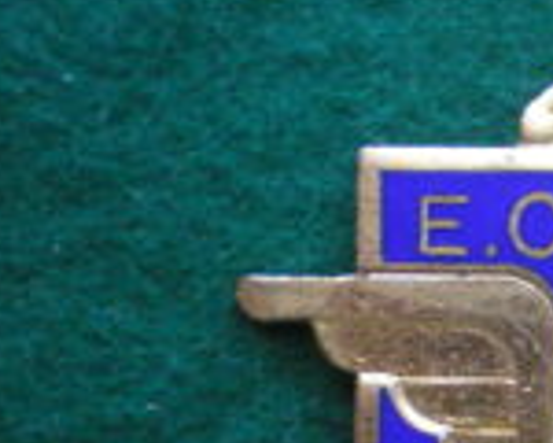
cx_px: 708
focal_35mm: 119
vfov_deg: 12.8
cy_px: 432
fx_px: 1948
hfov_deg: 15.4
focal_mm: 6.3
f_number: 3.1
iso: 400
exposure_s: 1/15
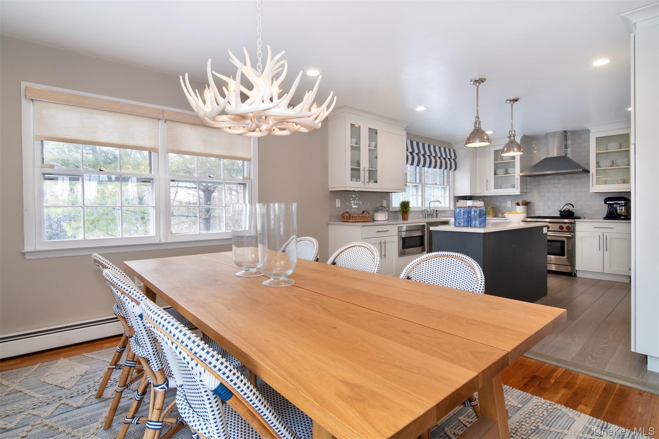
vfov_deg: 72.0
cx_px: 330
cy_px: 220
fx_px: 302
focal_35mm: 16
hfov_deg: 95.0
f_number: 11
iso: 640
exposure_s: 1/50
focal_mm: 11
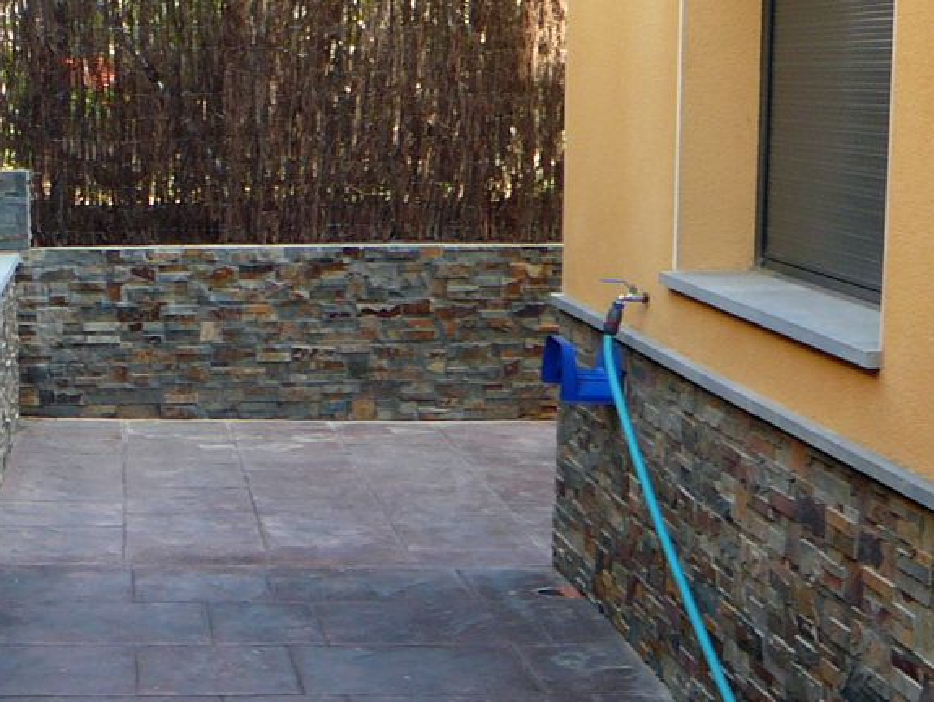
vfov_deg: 20.2
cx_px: 317
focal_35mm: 73
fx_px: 1971
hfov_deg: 26.5
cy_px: 367
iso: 80
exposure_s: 1/100
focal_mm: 5.2
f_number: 2.8
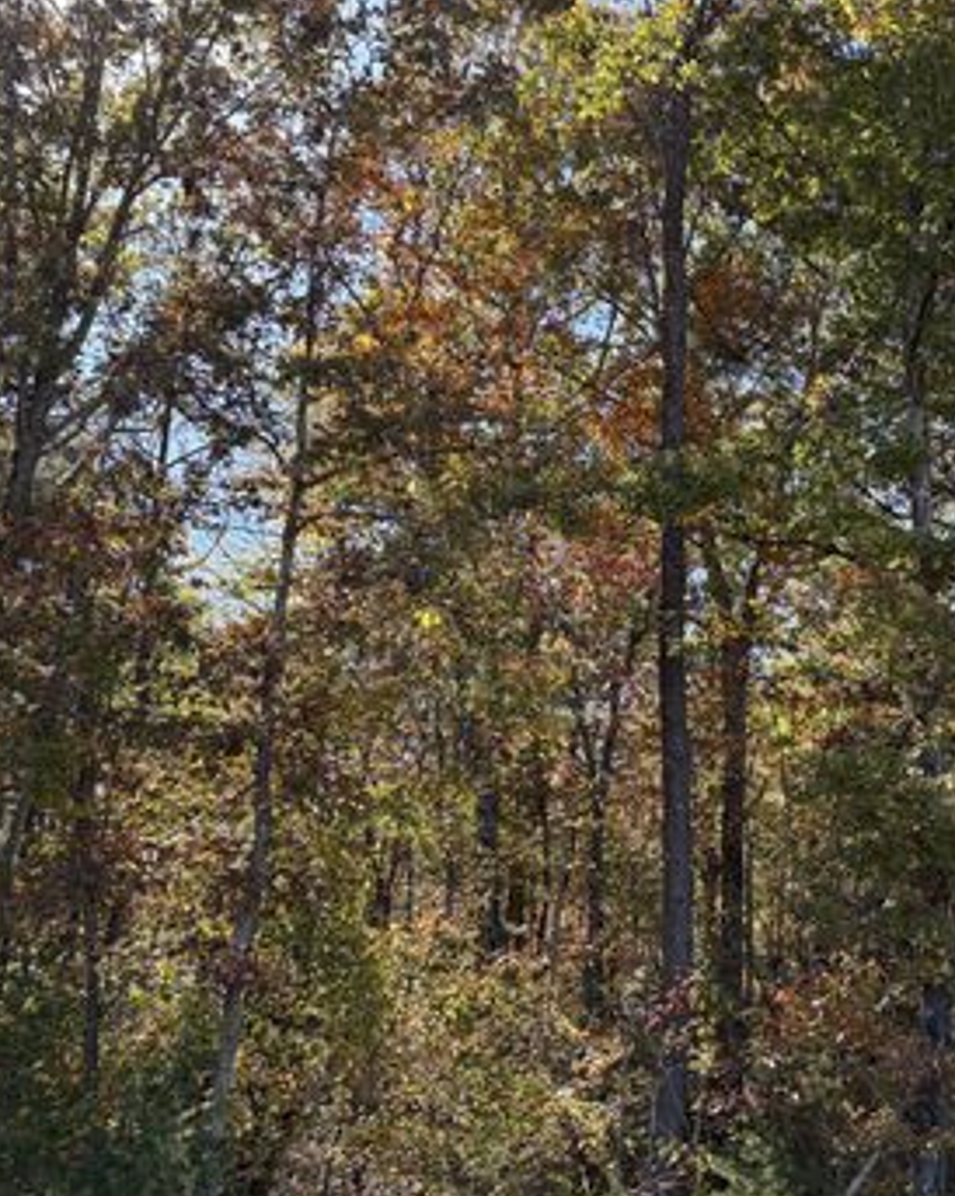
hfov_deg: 37.9
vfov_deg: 49.1
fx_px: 1308
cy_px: 608
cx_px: 830
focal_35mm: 37
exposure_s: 1/623
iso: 64
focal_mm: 5.96
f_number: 1.6
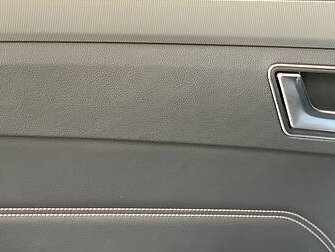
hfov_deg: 15.9
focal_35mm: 124
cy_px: 196
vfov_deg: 11.9
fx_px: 1201
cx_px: 167
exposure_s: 1/84
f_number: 2.4
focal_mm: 6
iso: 125
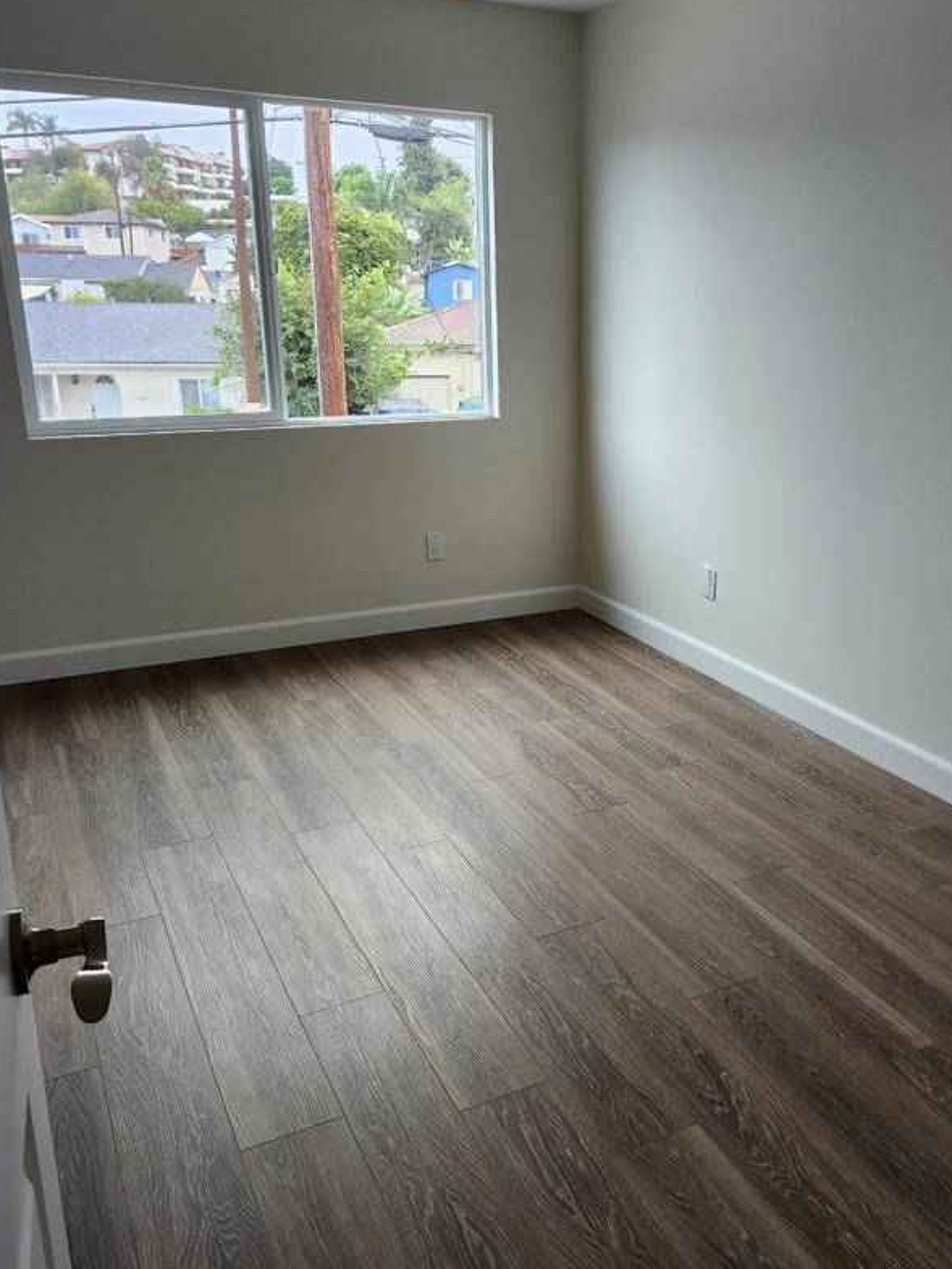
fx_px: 1100
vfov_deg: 59.9
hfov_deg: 46.4
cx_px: 601
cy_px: 609
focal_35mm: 30
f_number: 1.8
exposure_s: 1/180
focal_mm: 5.4
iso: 160
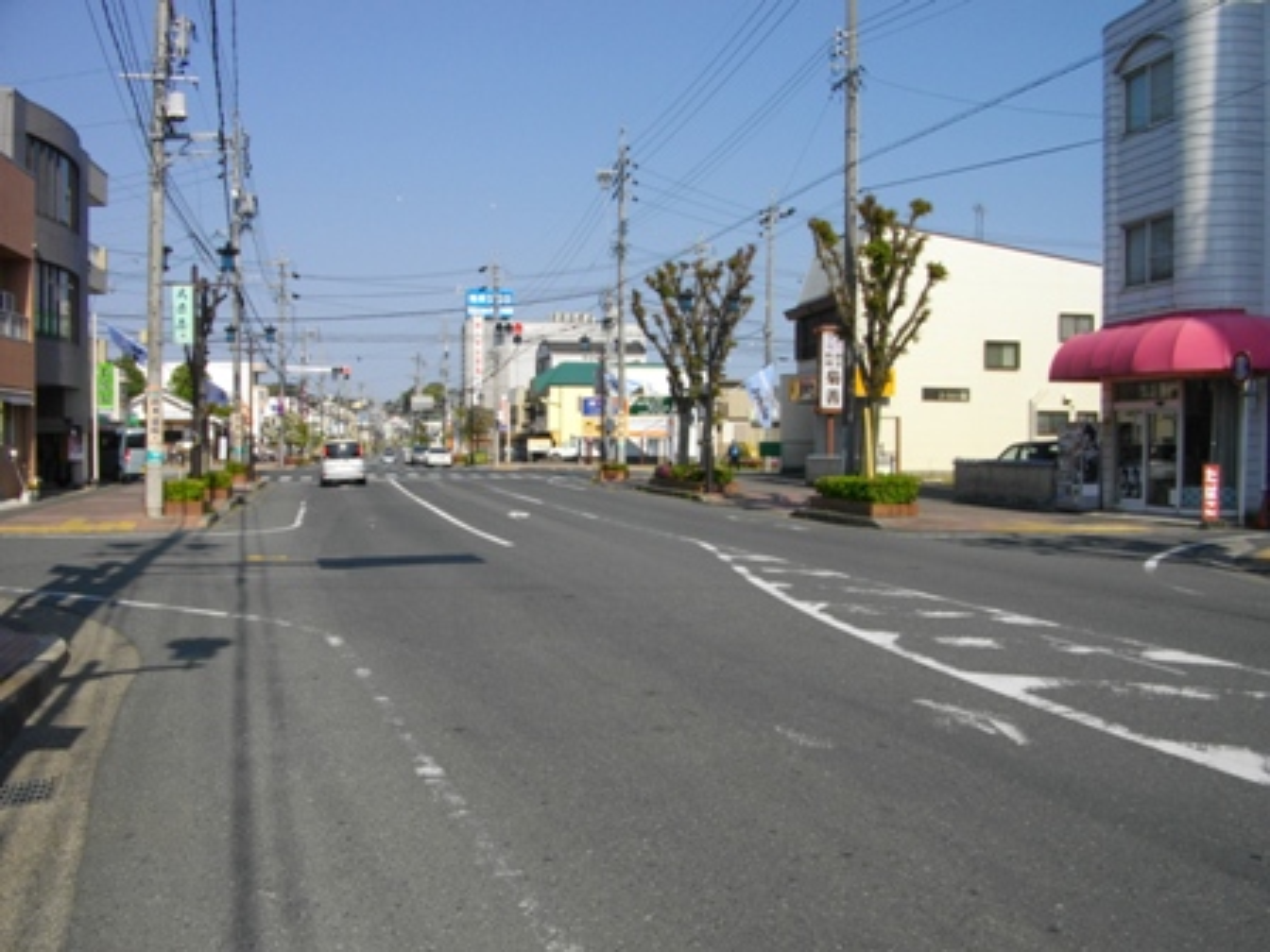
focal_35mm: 32
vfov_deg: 44.2
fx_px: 1174
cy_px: 476
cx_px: 635
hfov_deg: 56.8
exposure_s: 1/500
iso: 100
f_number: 5.5
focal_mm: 5.7
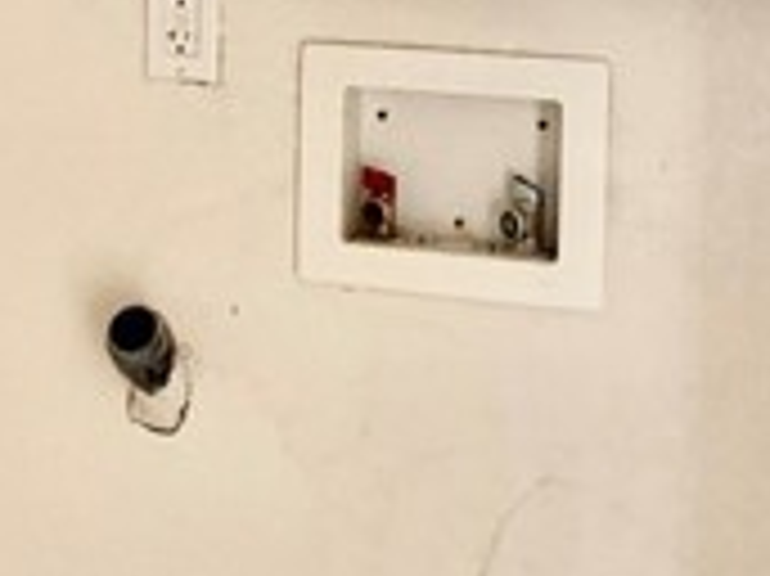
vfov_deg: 15.8
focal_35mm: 90
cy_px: -104
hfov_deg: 21.7
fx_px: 2001
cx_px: 239
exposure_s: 1/58
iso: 800
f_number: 1.78
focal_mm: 6.76
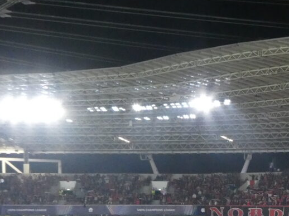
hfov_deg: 17.9
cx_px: 389
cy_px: 255
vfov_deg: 14.1
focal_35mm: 102
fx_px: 851
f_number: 3.6
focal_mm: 5.8
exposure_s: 1/80
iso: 800
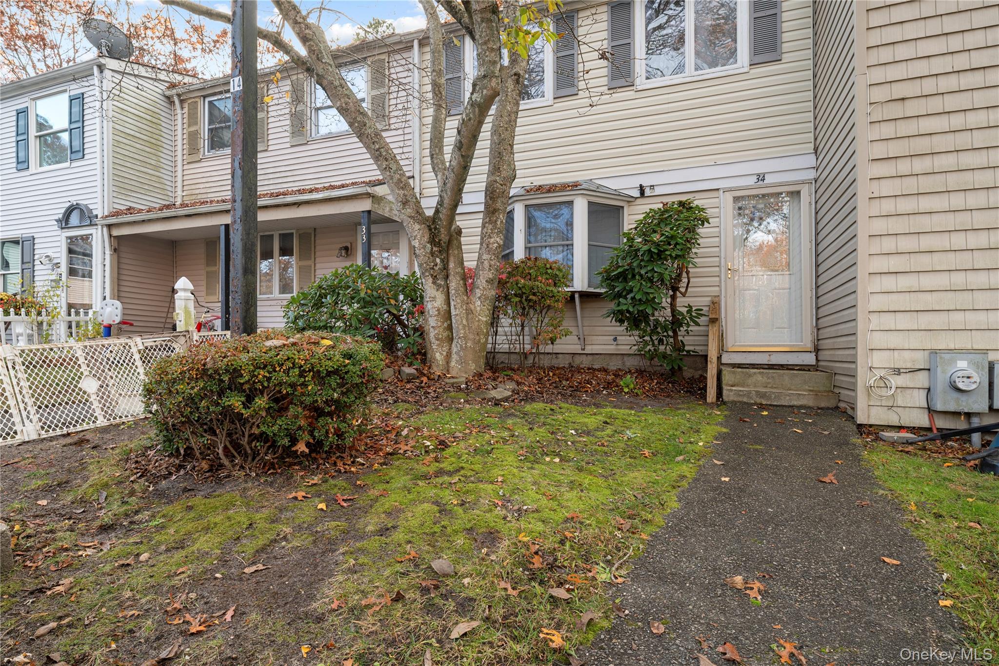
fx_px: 527
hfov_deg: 86.9
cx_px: 500
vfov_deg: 64.5
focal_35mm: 19
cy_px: 333
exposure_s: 1/5
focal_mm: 19
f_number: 11
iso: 100
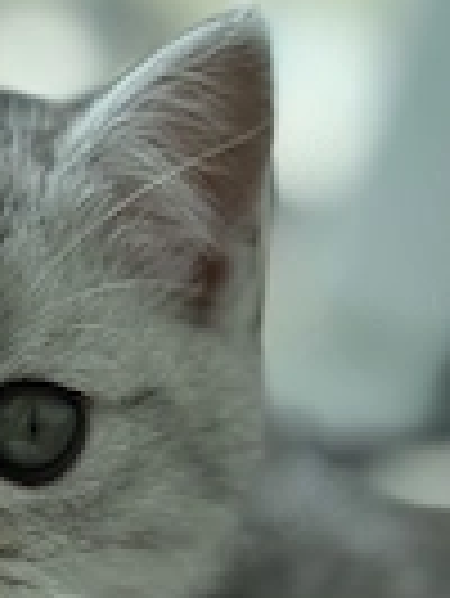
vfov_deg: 13.5
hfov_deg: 10.2
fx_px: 2492
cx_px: -36
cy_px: 620
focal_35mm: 144
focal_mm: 6.76
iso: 64
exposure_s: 1/1330
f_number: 1.78
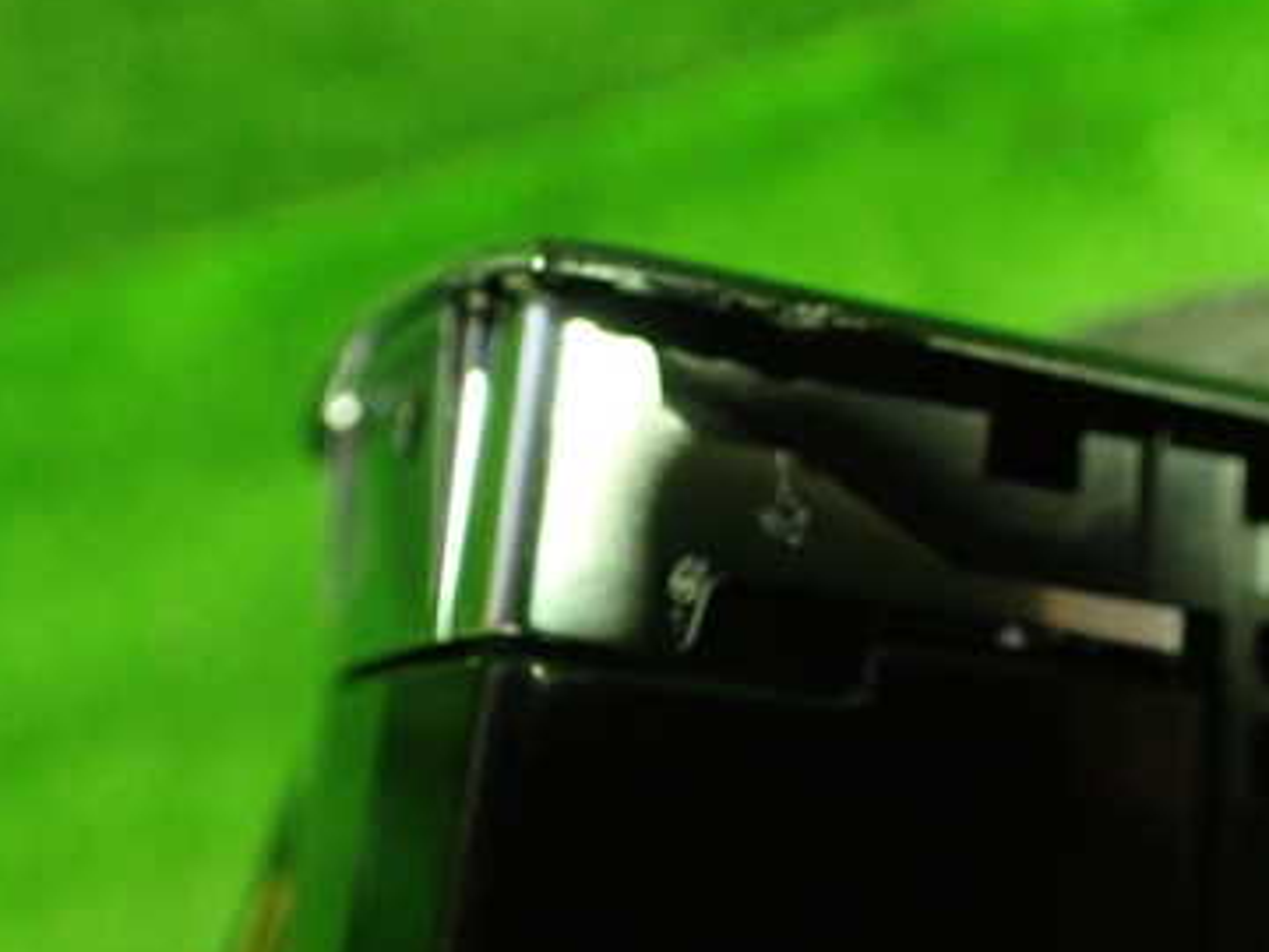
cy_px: 518
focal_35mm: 50
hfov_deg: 38.0
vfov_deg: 29.1
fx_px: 1833
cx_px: 790
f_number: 2.3
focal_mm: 5.4
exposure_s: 1/50
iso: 800
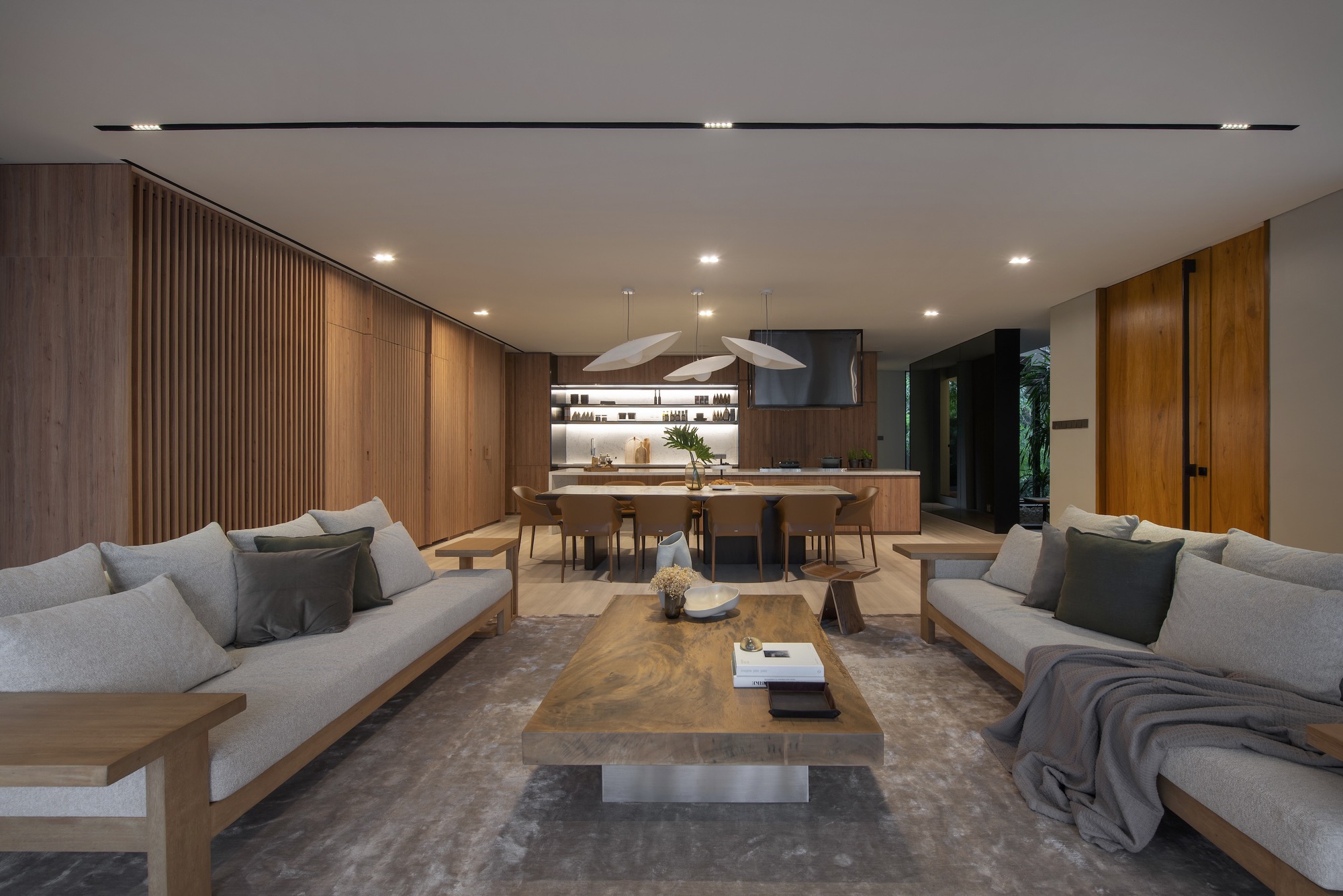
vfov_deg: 81.3
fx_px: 522
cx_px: 672
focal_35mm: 14
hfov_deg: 104.2
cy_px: 448
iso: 100
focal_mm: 14
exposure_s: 1
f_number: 9
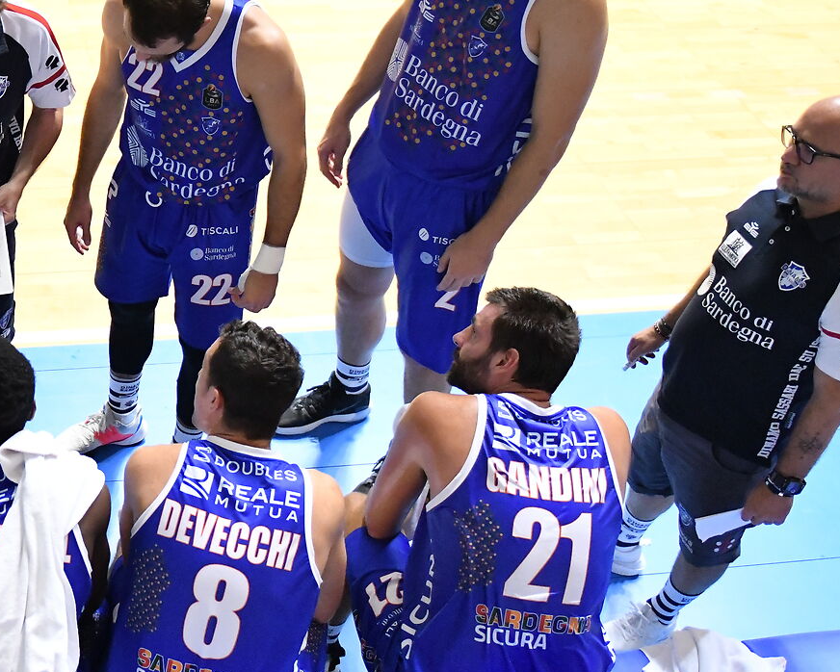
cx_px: -101
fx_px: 1542
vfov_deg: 24.6
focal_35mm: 62
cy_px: 308
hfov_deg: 27.6
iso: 6400
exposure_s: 1/400
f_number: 2.8
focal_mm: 24
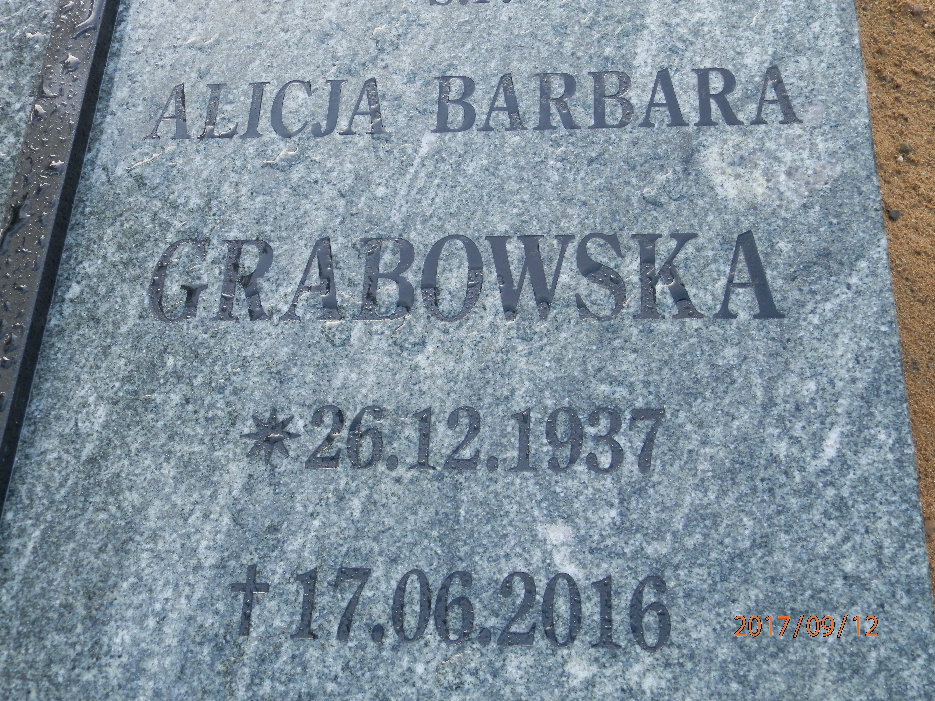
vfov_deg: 36.0
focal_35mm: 40
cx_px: 468
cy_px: 350
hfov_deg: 46.8
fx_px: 1080
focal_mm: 7.2
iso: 160
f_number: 3.5
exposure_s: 1/40
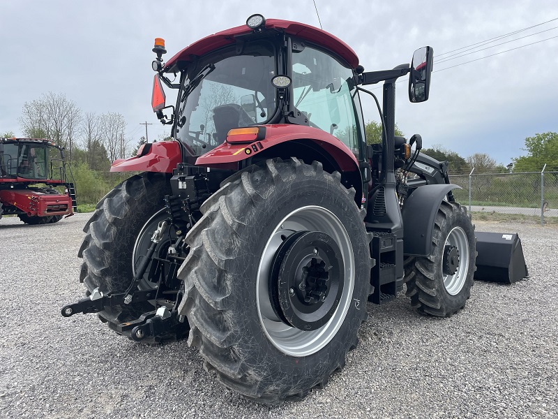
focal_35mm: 26
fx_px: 419
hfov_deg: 67.3
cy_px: 210
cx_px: 279
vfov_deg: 53.1
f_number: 1.6
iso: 32
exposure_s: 1/1473
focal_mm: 4.2
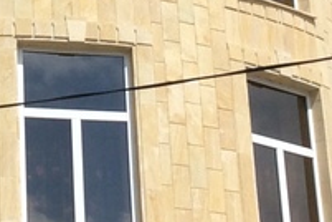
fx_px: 1466
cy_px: -10
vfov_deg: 8.6
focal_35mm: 159
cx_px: -23
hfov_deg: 12.7
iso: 32
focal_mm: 3.3
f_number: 2.4
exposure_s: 1/3012
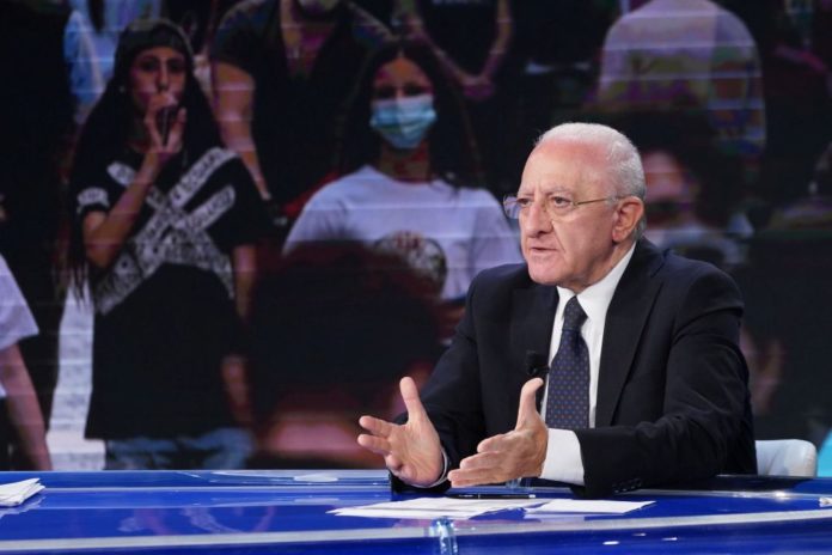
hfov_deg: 7.9
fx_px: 6055
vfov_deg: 5.2
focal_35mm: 262
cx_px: 416
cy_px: 278
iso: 3200
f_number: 5.6
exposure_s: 1/250
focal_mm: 175
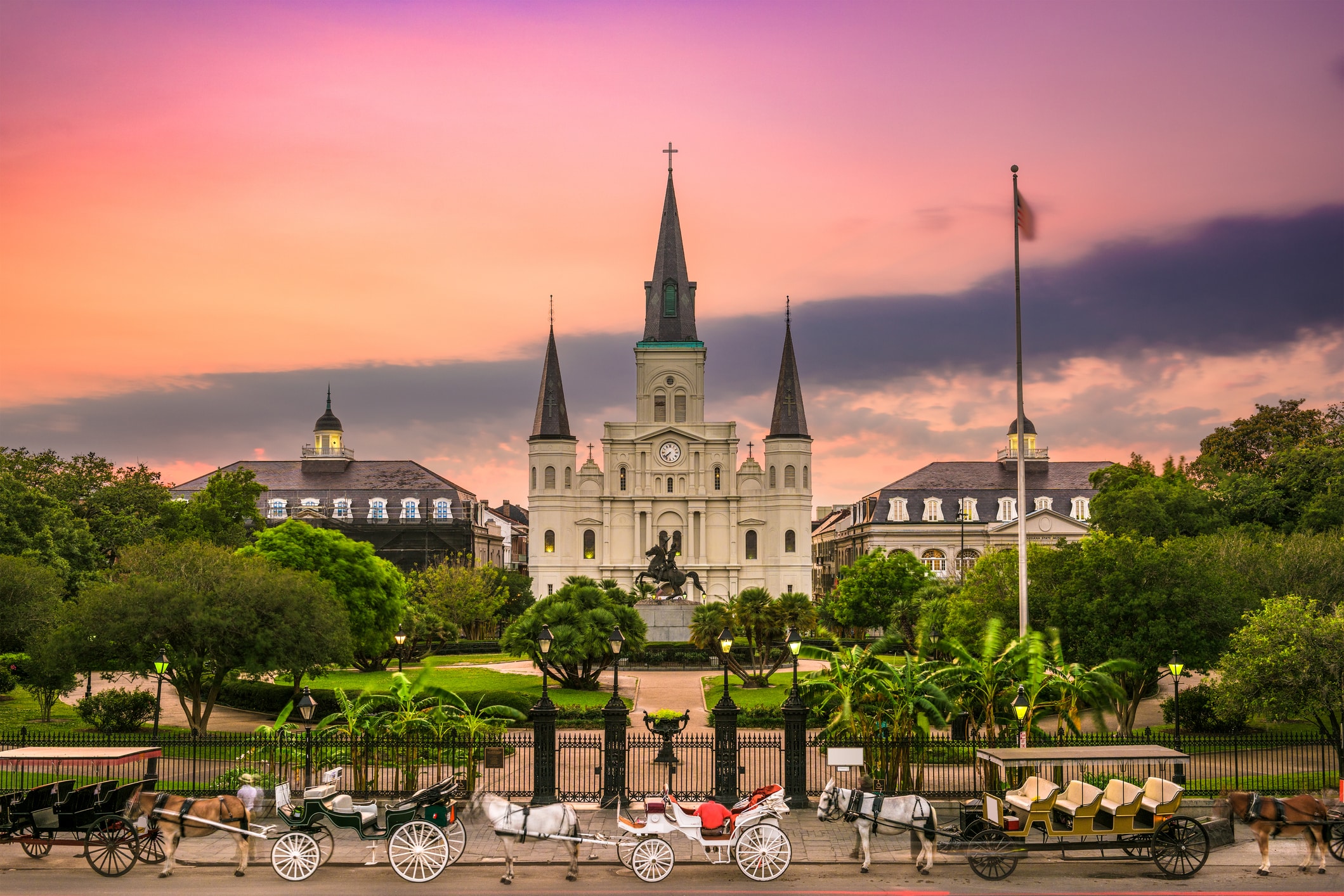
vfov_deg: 31.9
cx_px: 672
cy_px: 448
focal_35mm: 42
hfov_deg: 46.4
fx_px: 1568
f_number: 8
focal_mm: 42
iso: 100
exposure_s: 30
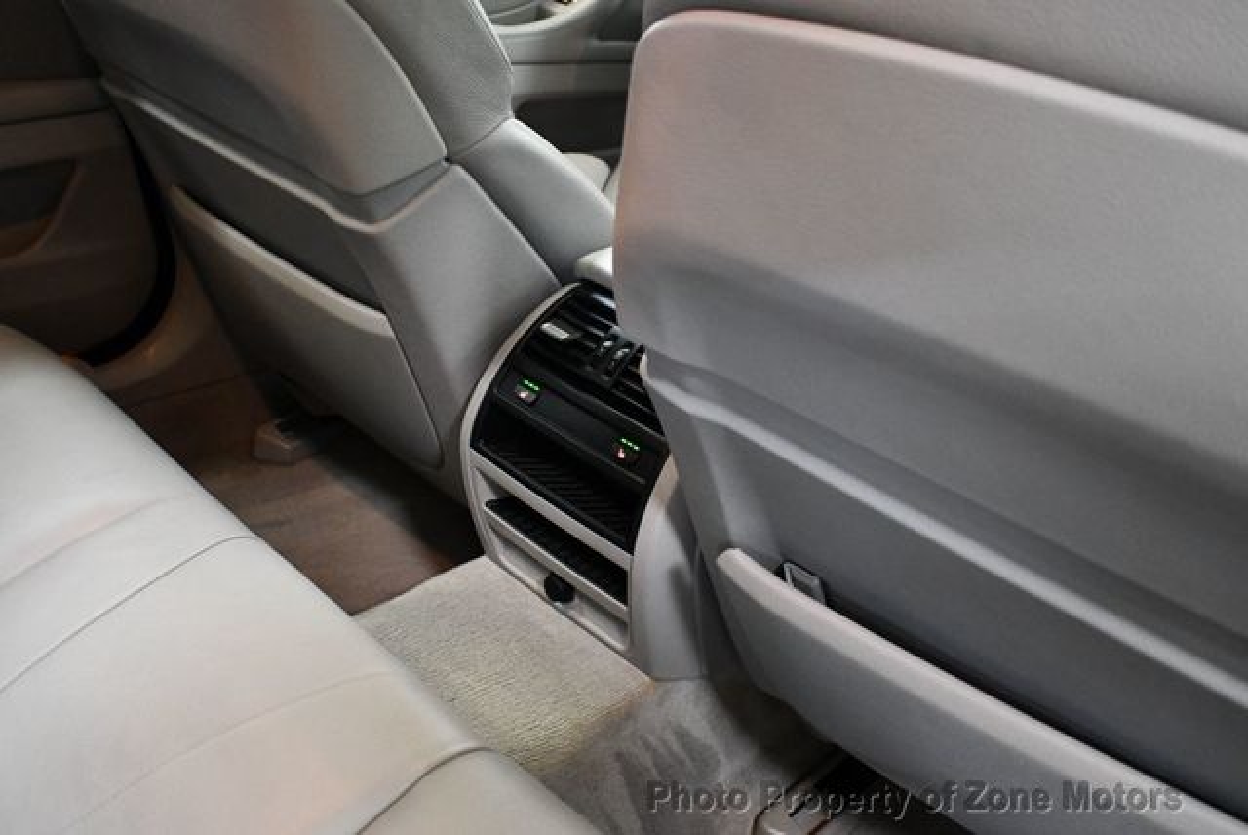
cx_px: 624
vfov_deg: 36.9
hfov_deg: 53.1
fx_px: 1249
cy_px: 418
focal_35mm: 36
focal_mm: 18
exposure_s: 1/80
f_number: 3.5
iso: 3200
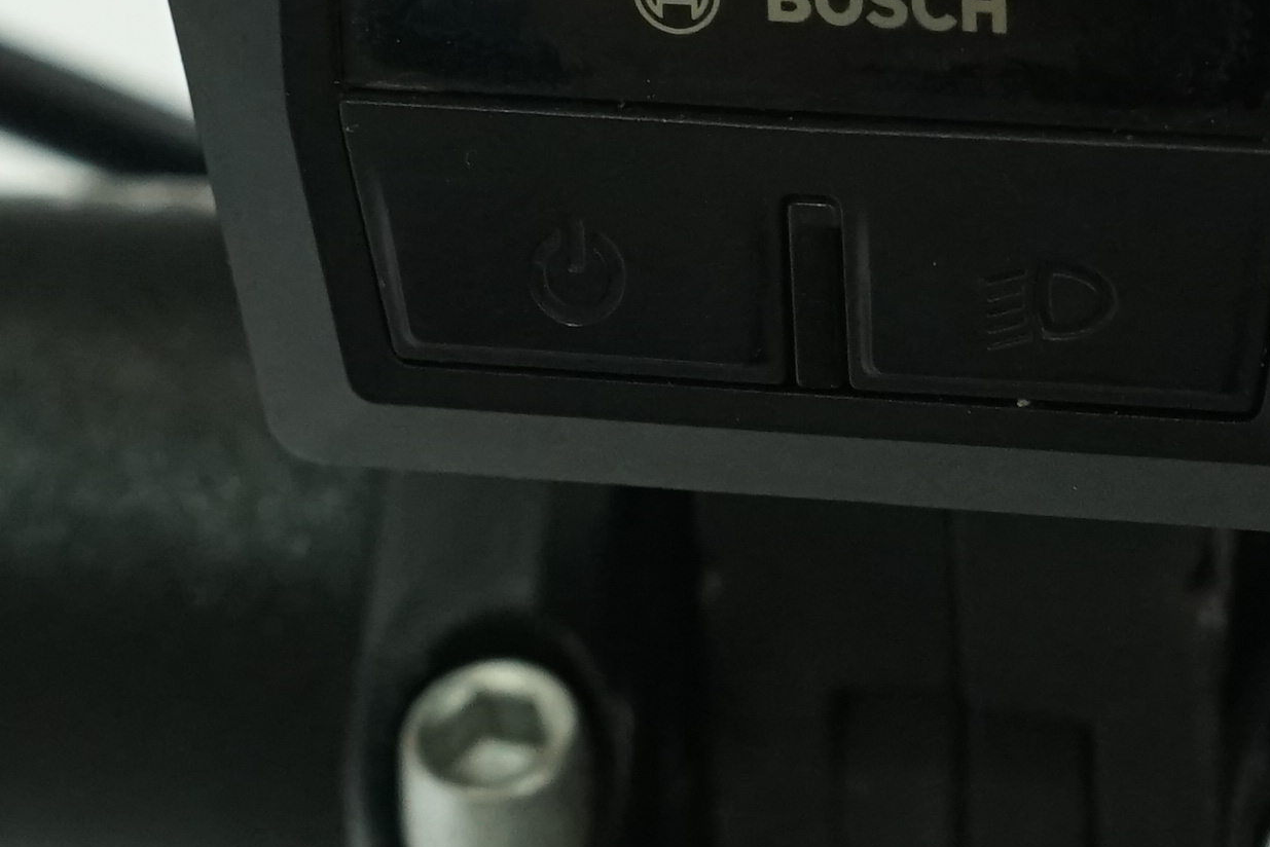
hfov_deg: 12.1
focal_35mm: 170
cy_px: -398
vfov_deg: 7.9
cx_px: 880
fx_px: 5998
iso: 1600
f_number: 5.6
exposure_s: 1/200
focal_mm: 35
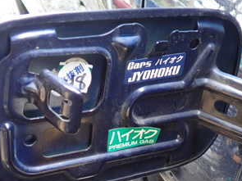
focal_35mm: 61
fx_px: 426
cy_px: 146
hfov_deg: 31.7
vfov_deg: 23.6
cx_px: 128
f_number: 2.3
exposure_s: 1/30
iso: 250
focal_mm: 5.4
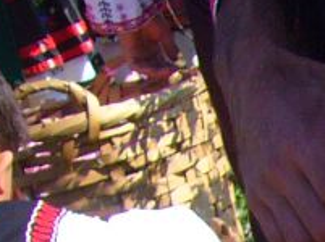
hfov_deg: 8.9
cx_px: 778
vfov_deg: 7.0
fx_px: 1884
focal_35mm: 201
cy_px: 558
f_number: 5.6
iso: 64
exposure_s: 1/200
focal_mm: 5.8
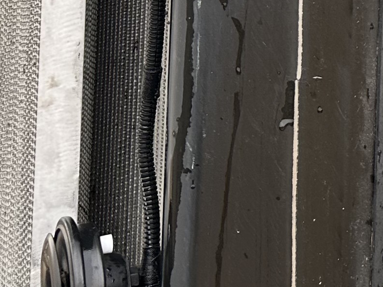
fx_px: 1361
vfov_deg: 11.2
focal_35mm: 123
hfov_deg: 13.6
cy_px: -242
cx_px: 777
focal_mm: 6.86
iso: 64
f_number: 1.78
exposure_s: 1/159
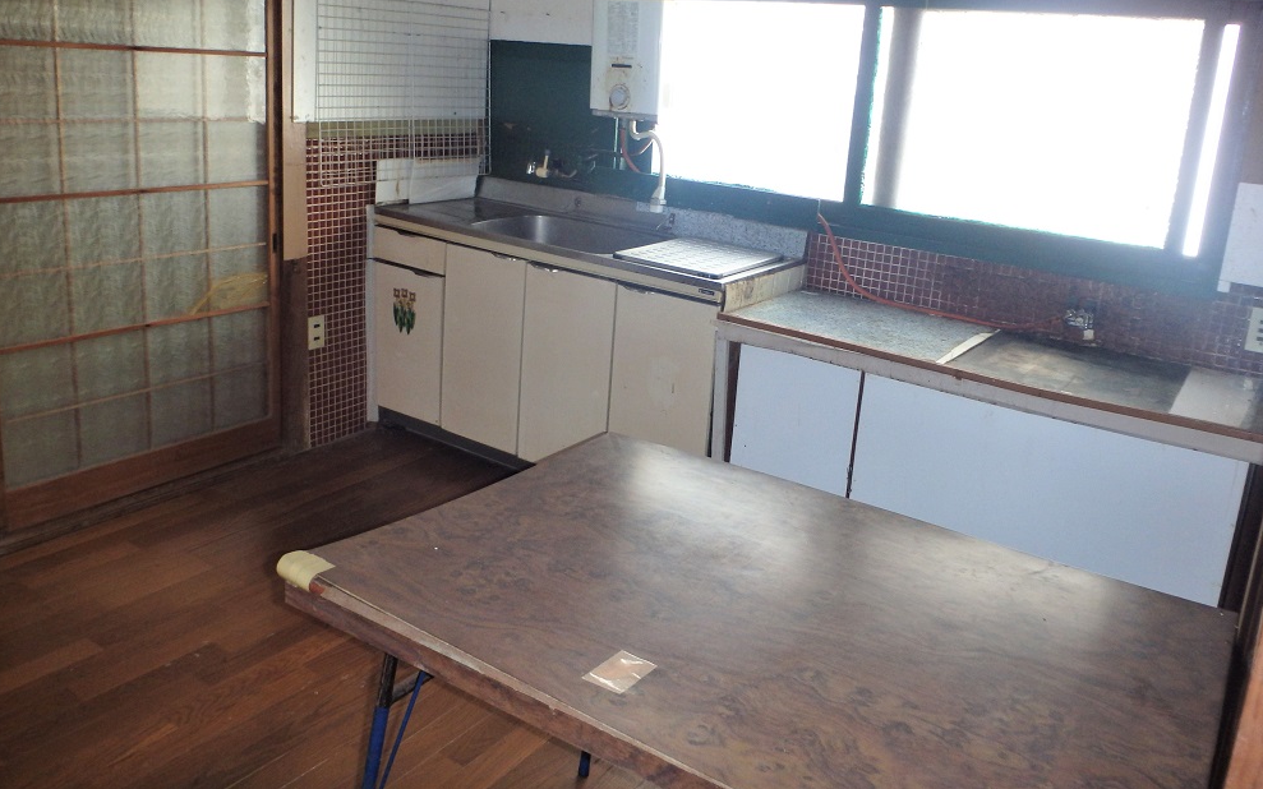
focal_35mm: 30
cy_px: 315
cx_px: 635
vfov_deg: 41.6
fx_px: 1033
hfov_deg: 62.9
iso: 200
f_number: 3.9
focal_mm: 5
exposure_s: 1/30
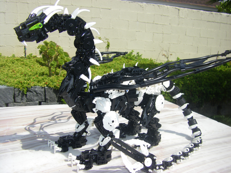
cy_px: 86
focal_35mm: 38
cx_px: 116
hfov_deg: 49.0
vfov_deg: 37.7
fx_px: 254
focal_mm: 6.3
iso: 64
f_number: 7
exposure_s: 1/320
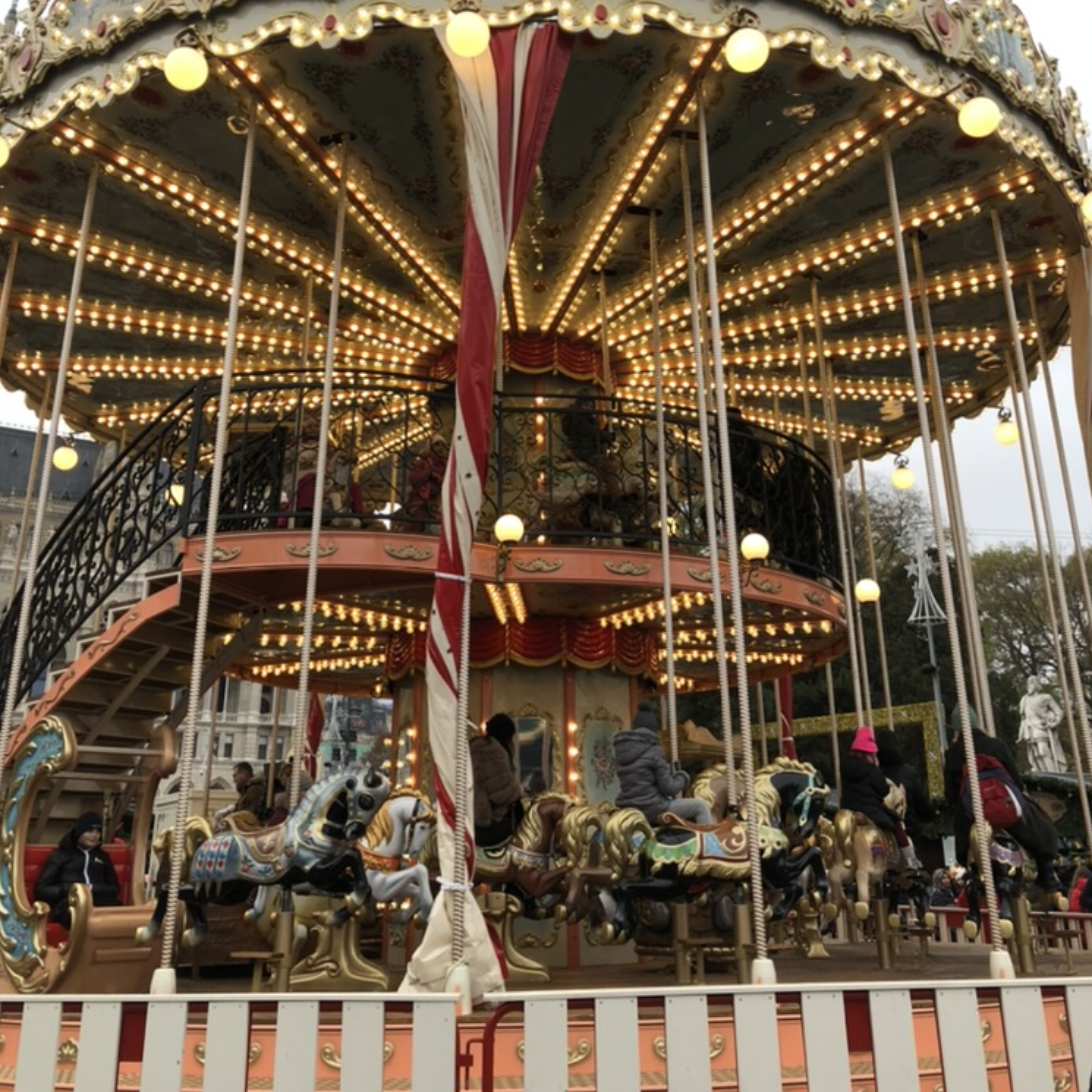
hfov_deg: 48.4
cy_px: 365
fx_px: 1213
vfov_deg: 47.7
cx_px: 539
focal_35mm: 34
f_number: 1.8
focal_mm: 4
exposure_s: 1/114
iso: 20
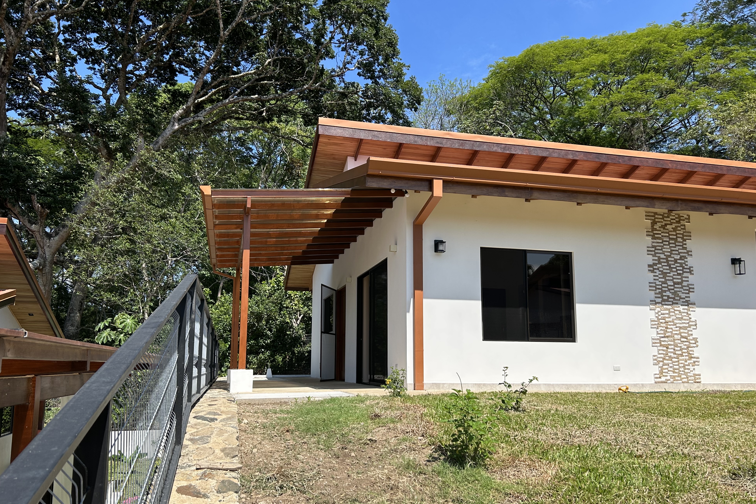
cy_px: 282
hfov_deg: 65.5
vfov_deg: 46.3
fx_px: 588
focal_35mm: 28
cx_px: 383
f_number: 1.5
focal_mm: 5.7
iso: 50
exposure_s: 1/3356
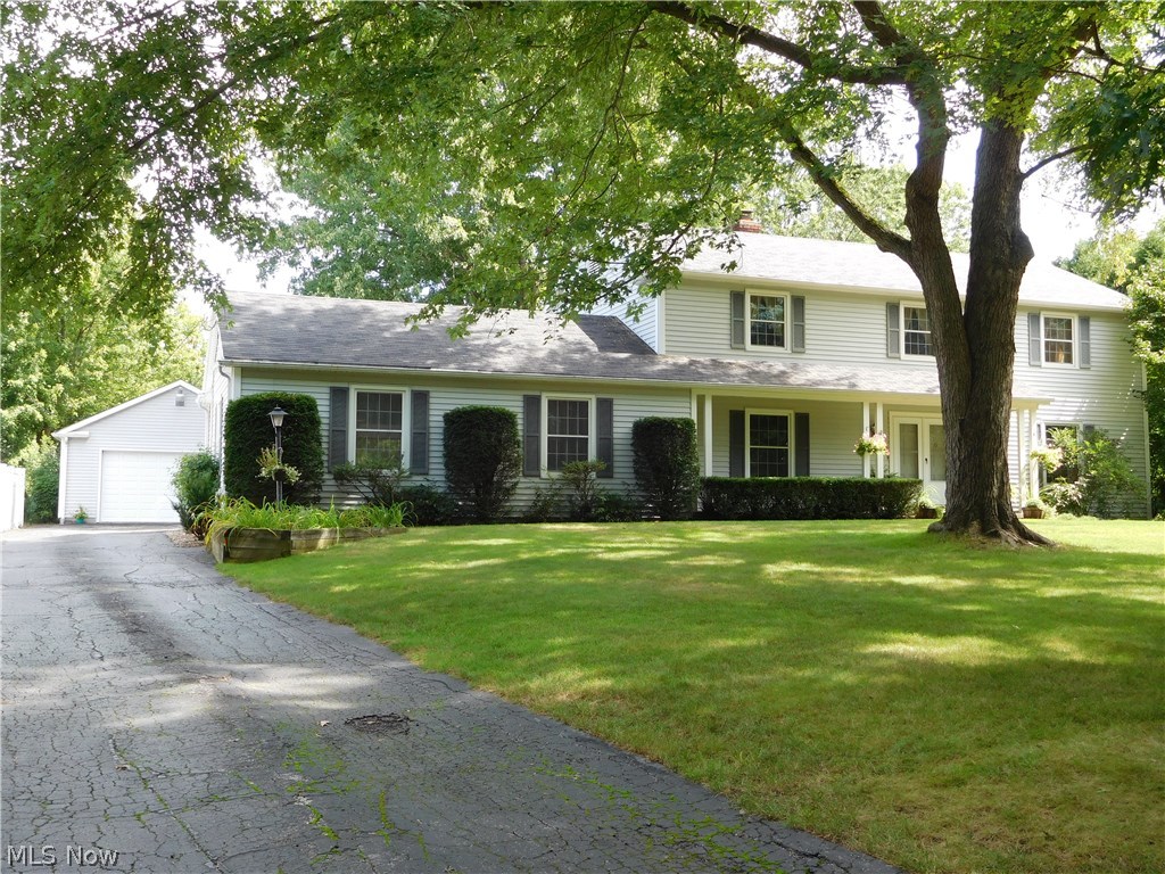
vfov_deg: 40.7
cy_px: 437
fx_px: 1178
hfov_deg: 52.6
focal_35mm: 35
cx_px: 582
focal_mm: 6.2
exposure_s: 1/125
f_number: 3.8
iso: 125
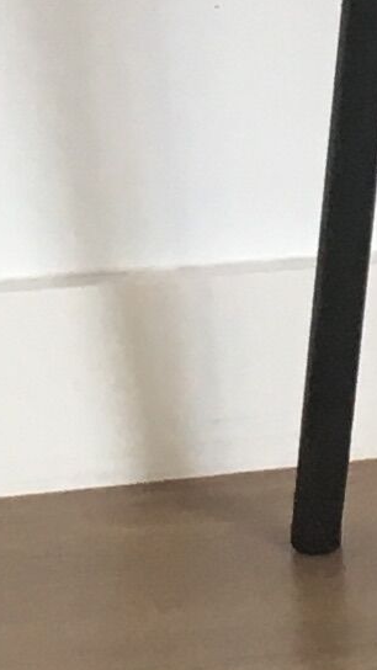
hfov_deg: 5.2
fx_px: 4159
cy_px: -600
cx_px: 431
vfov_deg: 8.8
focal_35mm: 234
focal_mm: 4.15
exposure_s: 1/33
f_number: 2.2
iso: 40
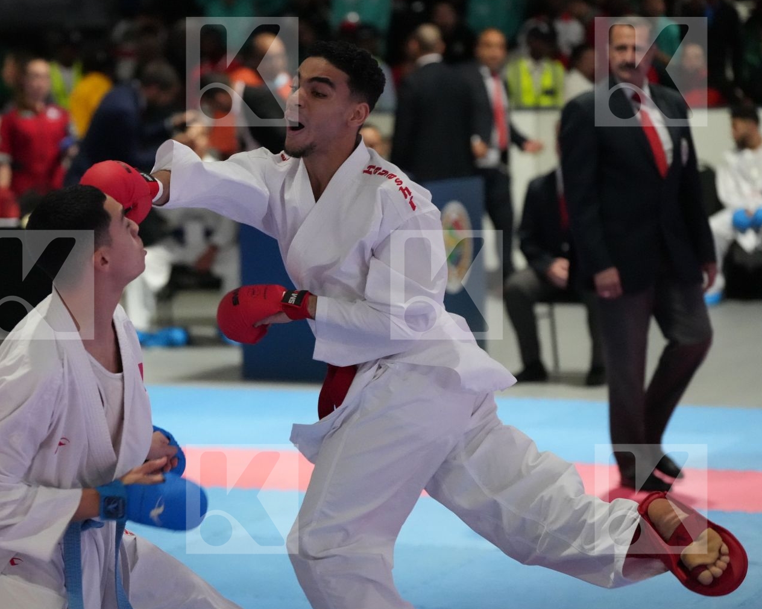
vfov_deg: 12.1
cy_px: 285
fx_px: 2864
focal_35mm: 127
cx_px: 242
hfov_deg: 15.1
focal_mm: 95
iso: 10000
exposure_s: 1/800
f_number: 2.8
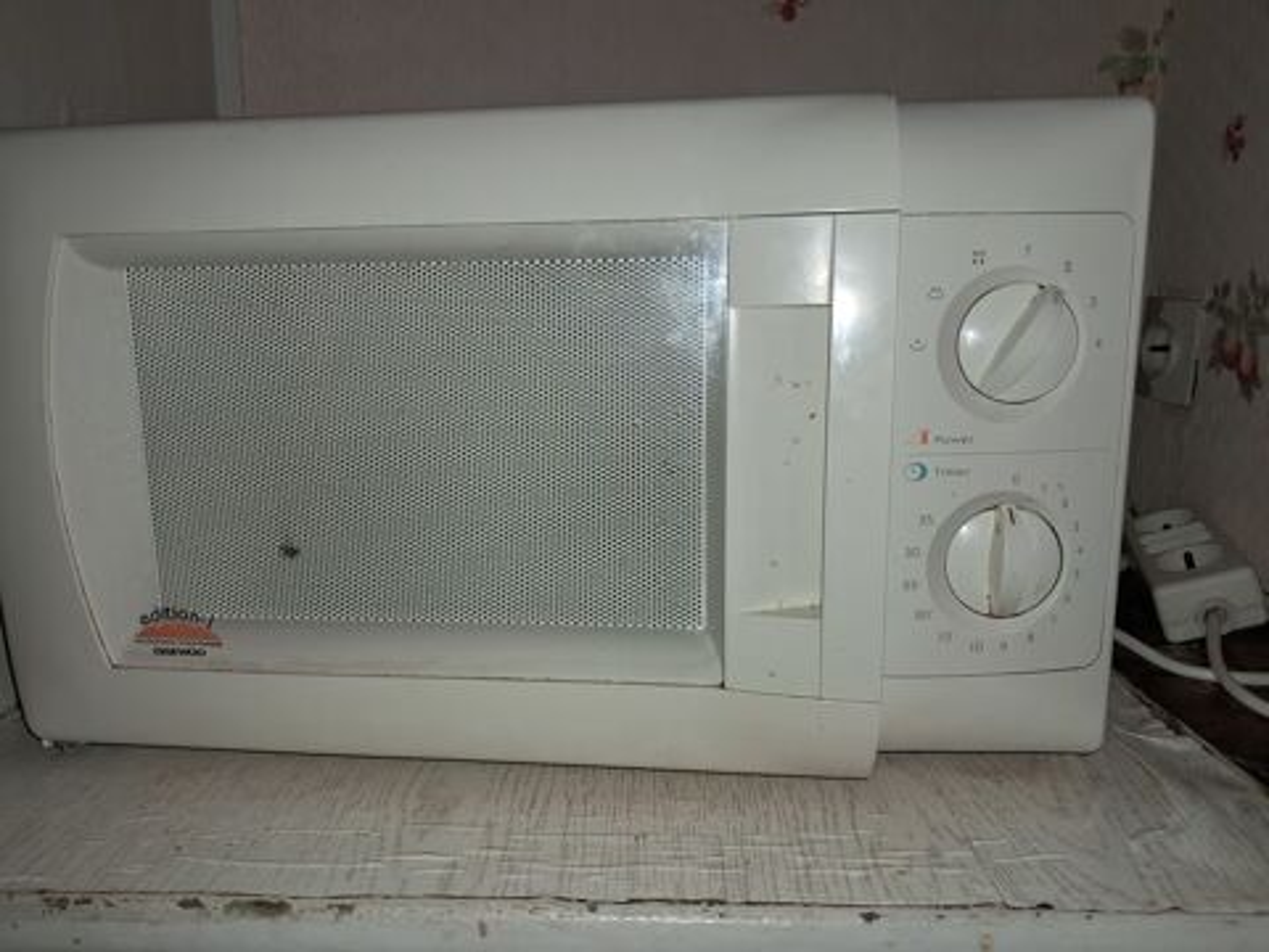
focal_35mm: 27
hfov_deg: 65.3
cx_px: 634
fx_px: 990
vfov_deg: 51.4
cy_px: 476
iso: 50
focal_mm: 4
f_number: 1.8
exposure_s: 1/50
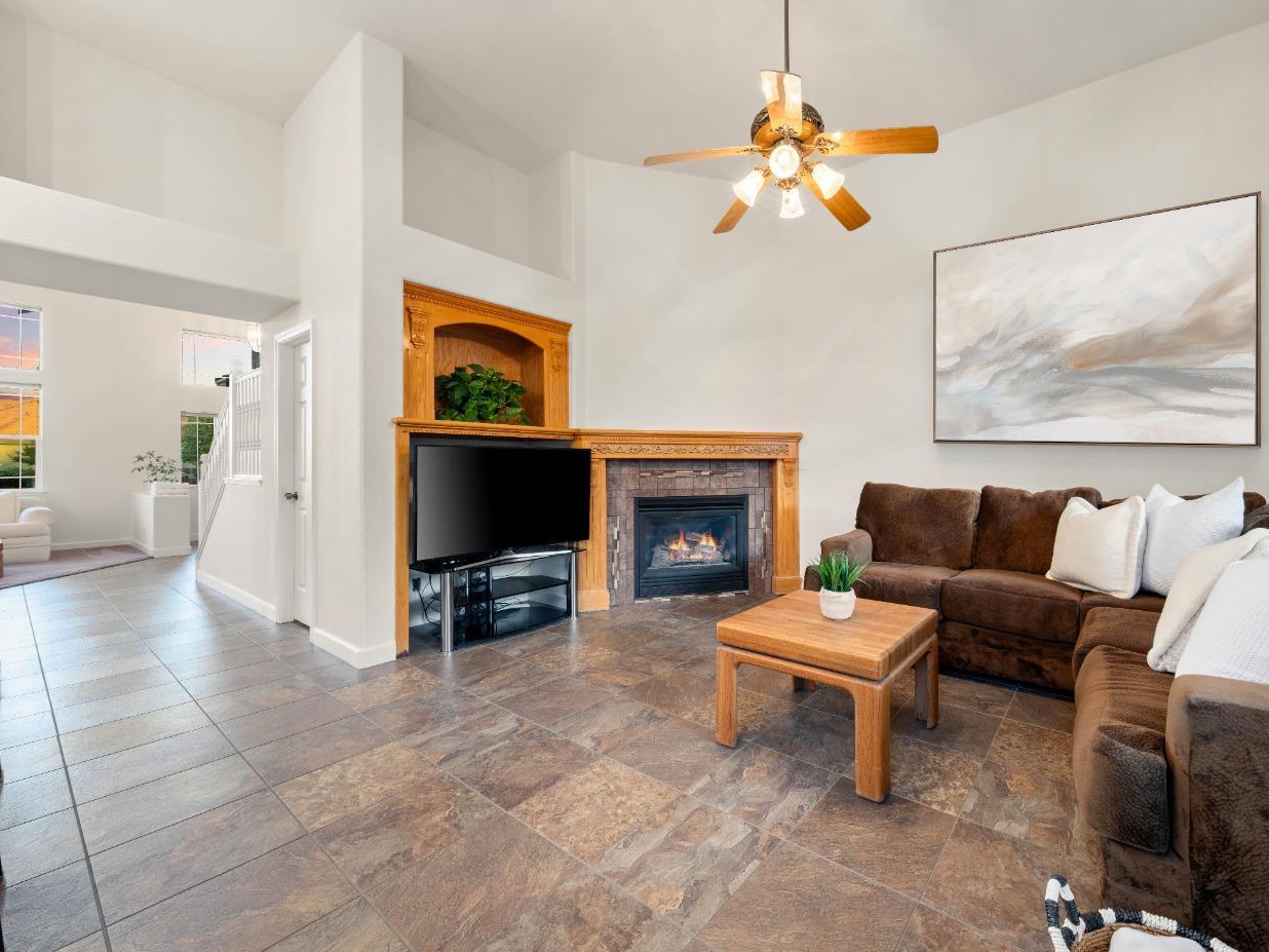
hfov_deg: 101.1
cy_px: 461
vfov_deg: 85.6
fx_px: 513
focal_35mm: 14
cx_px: 743
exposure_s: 6
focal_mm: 12
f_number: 9
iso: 320
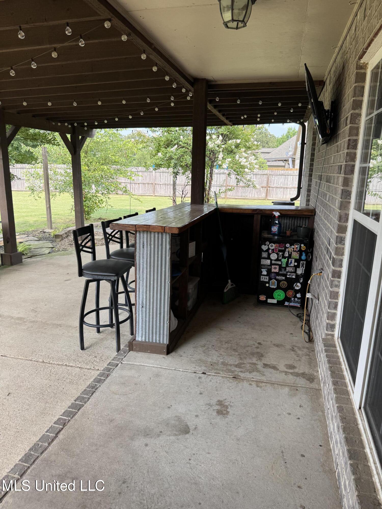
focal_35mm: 24
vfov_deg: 71.6
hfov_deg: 56.8
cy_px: 254
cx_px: 191
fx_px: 353
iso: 80
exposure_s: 1/514
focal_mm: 6.76
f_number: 1.78
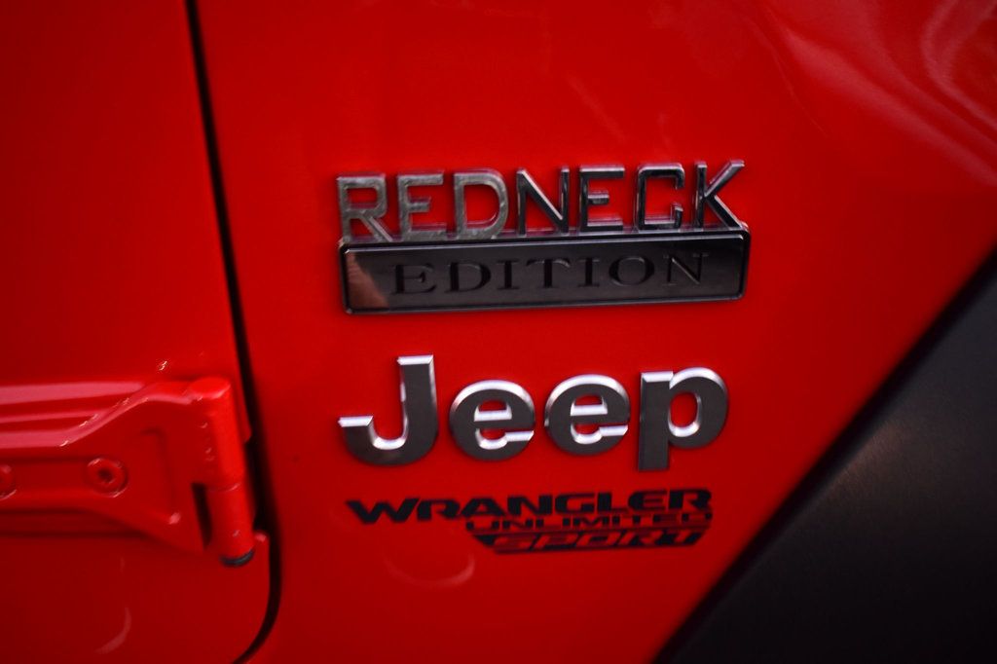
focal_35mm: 38
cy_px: 332
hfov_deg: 51.3
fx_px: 1038
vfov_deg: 35.5
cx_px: 498
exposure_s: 1/4
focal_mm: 25
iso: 1600
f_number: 4
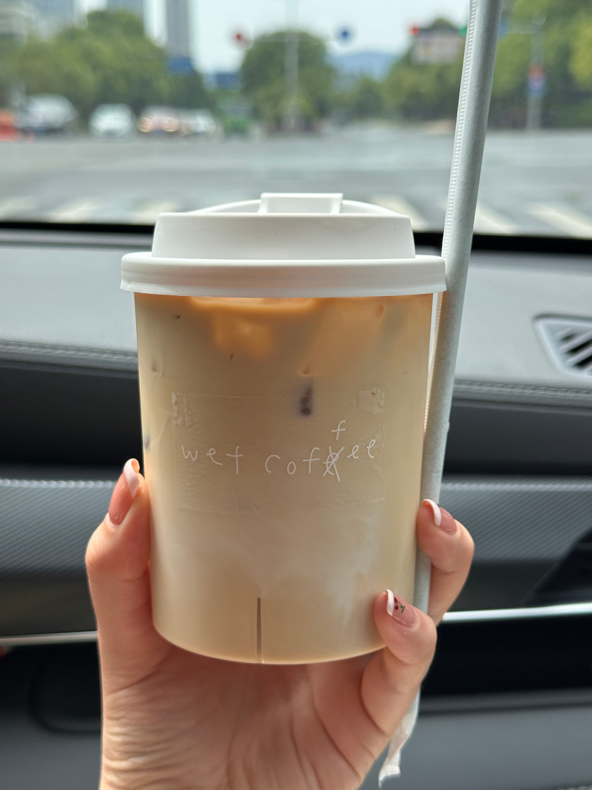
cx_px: 296
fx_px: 1095
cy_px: 395
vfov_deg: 39.7
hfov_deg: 30.3
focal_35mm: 48
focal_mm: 6.86
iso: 64
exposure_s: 1/1289
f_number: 1.78
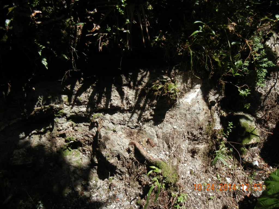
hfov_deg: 60.0
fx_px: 242
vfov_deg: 46.8
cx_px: 140
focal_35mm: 30
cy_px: 104
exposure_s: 1/725
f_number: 3.5
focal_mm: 5.4
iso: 160
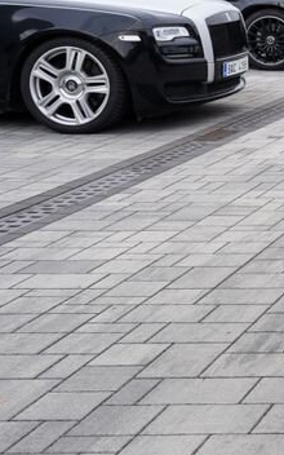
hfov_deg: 12.4
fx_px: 1065
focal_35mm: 86
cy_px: 109
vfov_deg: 23.8
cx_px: 648
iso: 100
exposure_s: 1/125
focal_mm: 29
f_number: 6.3
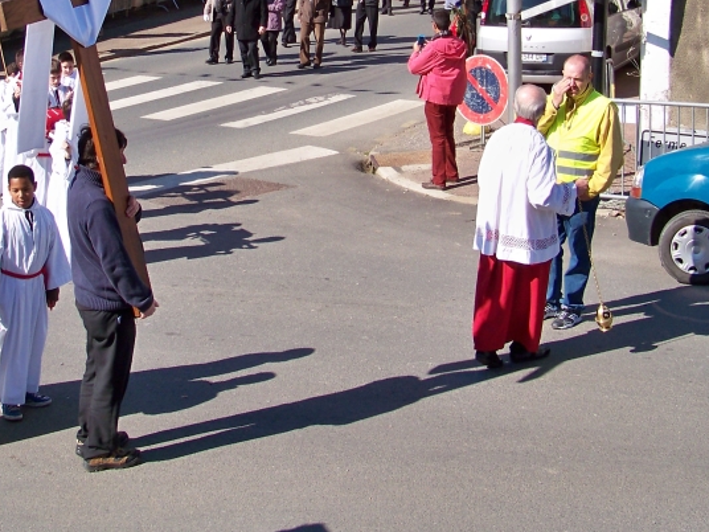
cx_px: 271
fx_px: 1290
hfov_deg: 30.6
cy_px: 103
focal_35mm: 63
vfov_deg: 22.9
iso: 80
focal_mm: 5.85
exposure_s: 1/800
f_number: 2.8
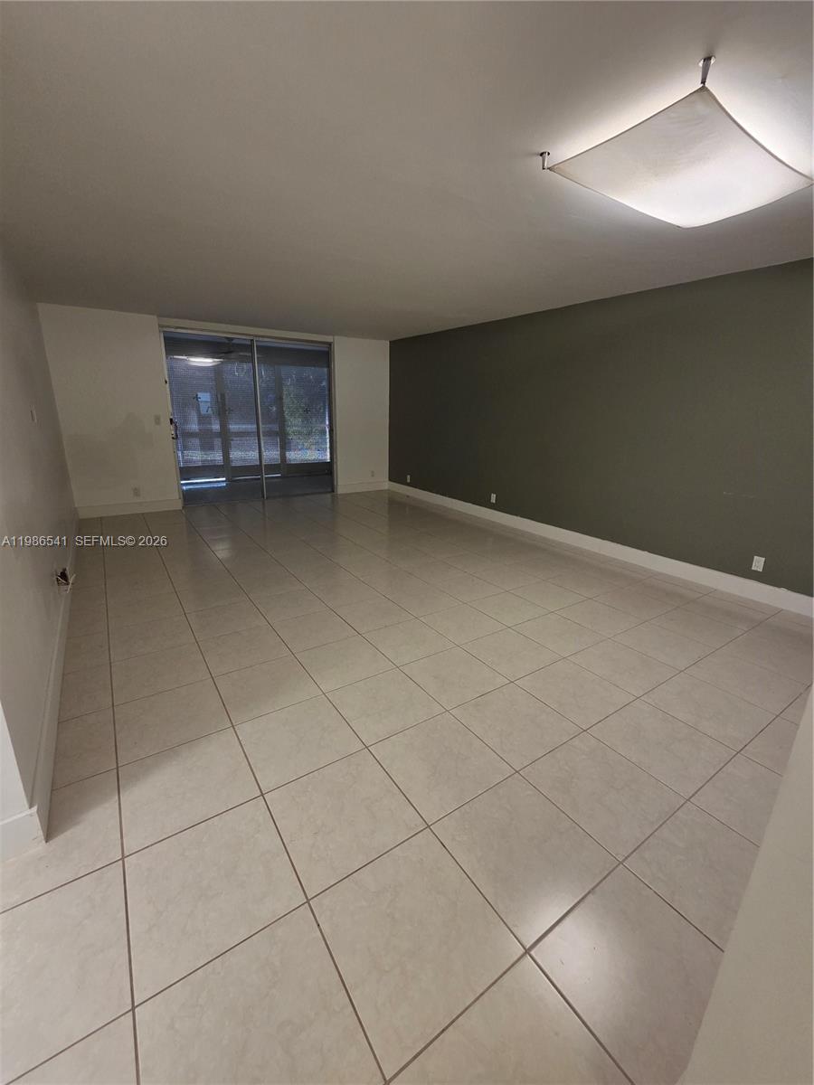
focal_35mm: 13
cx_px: 407
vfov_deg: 106.2
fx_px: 408
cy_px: 542
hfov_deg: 89.9
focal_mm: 2.2
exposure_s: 1/60
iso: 200
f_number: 2.2
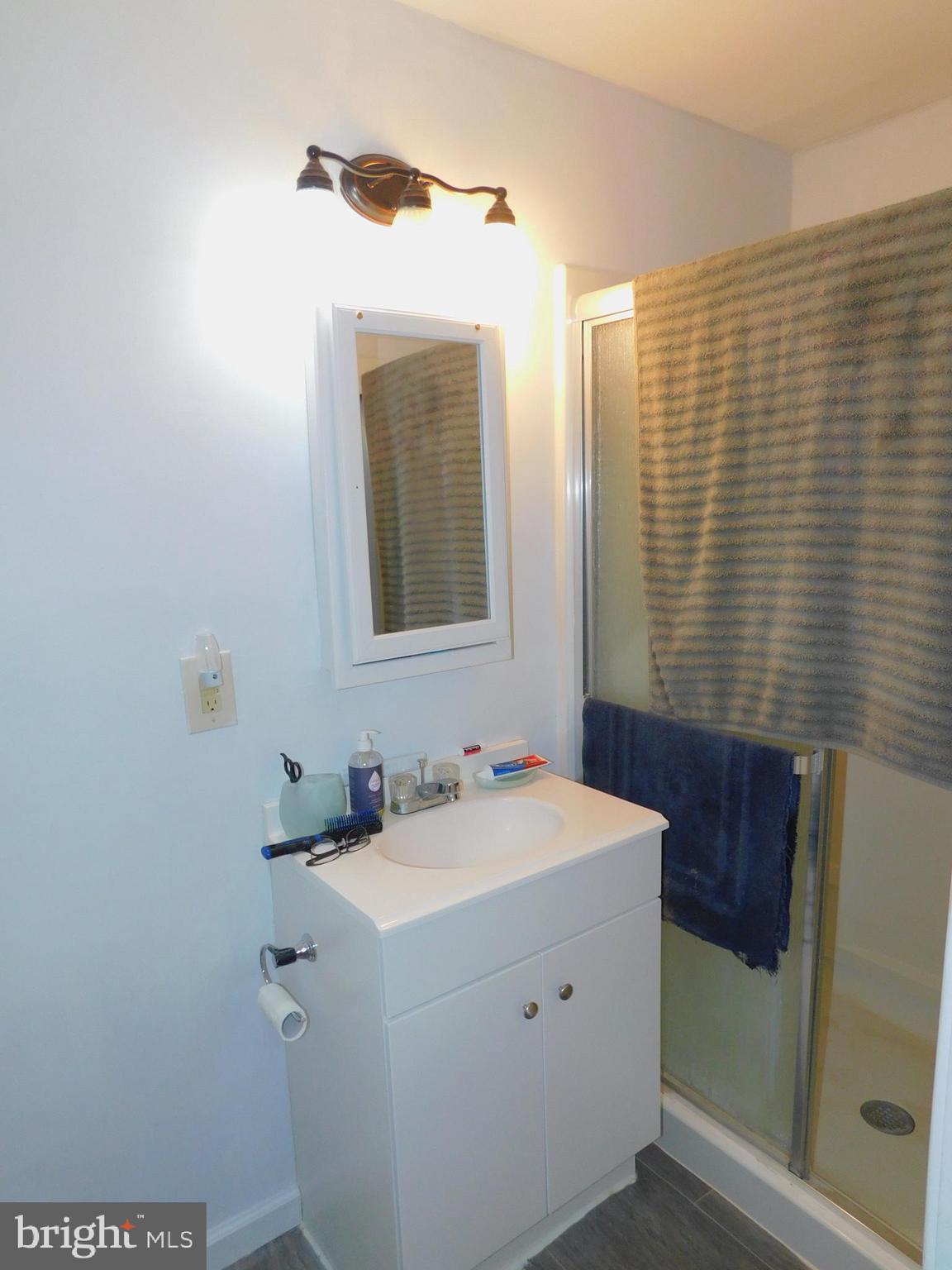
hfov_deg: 58.9
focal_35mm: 23
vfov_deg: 73.9
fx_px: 843
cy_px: 635
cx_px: 476
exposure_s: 1/30
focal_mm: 4
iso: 200
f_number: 3
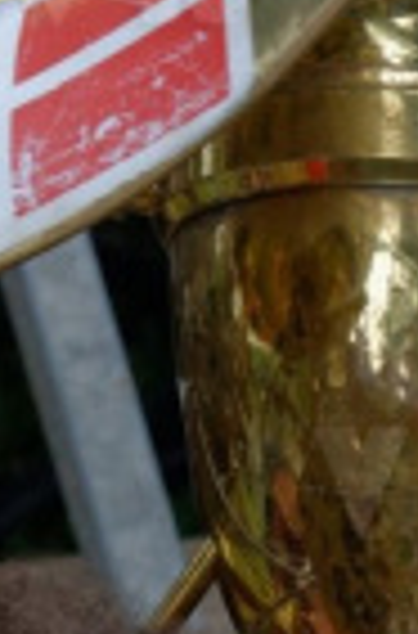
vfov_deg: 1.9
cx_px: -196
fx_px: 19019
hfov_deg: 1.3
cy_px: 72
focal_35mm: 1084
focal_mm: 170
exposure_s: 1/160
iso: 250
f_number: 8
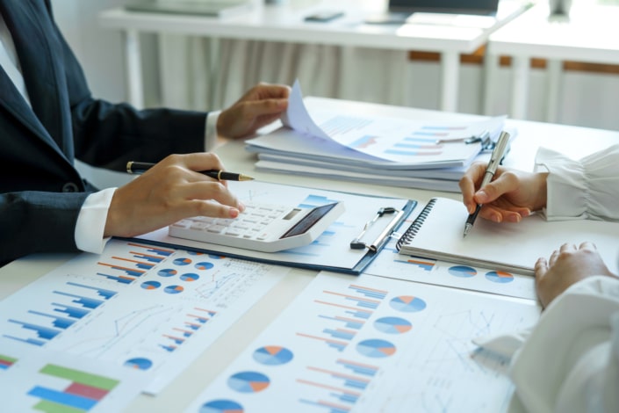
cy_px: 206
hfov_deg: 39.6
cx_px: 310
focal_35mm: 50
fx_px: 860
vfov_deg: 27.0
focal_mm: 50
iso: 200
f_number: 3.5
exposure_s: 1/250
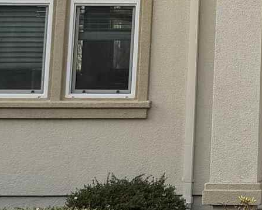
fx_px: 1249
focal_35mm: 161
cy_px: -79
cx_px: 401
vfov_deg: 9.4
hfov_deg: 11.4
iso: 80
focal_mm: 6.76
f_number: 1.78
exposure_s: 1/3021
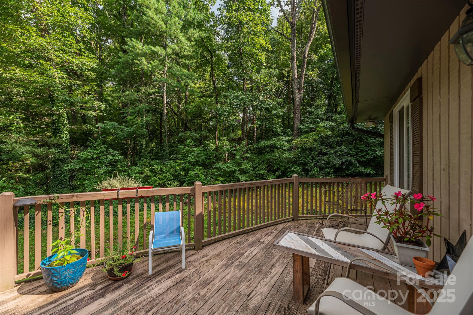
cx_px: 236
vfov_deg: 81.2
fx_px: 184
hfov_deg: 104.2
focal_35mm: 14
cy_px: 158
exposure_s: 1/500
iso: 320
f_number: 7.1
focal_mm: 14
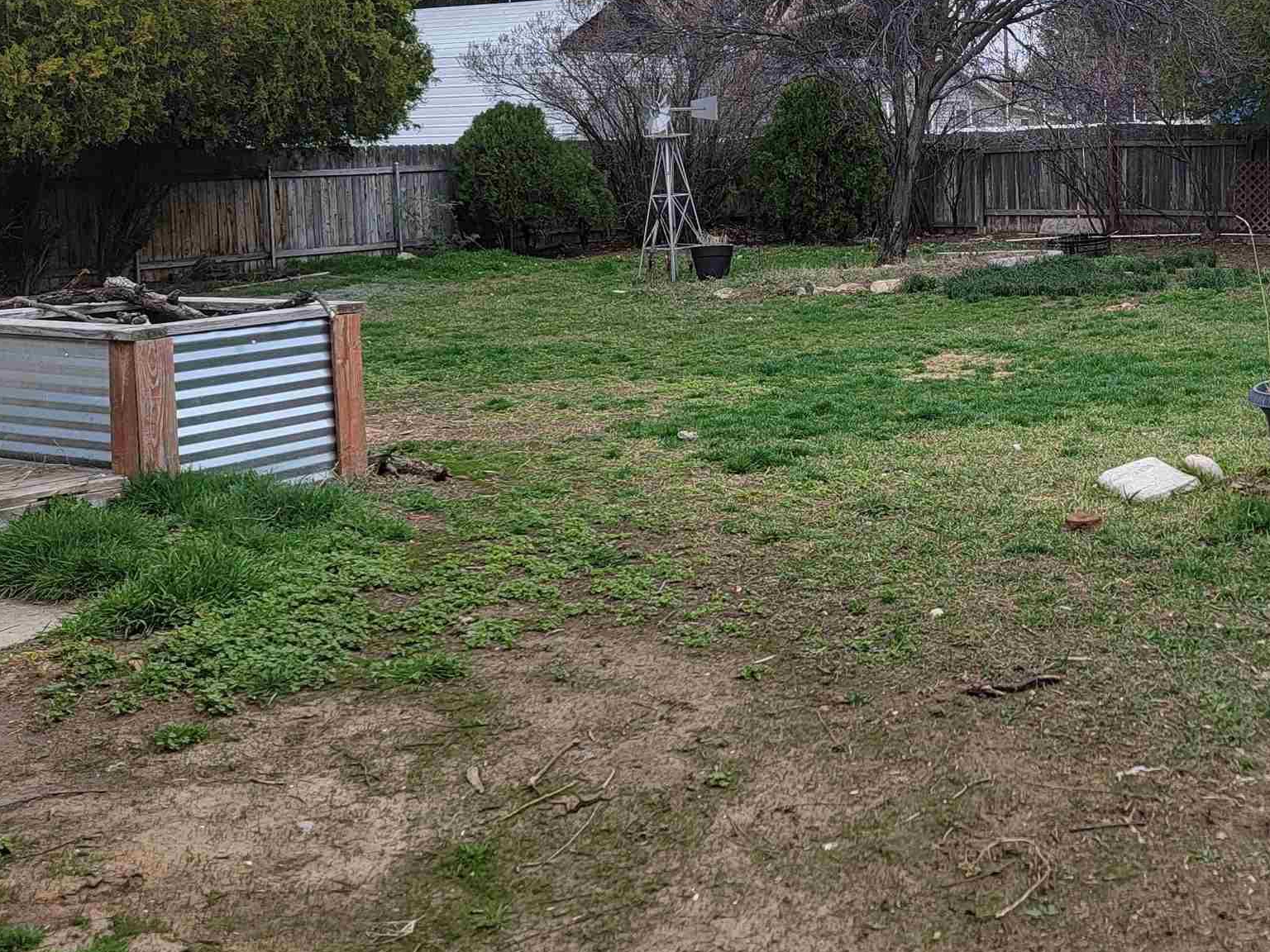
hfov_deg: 38.0
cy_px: 216
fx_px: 1761
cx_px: 1041
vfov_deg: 29.7
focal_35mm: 48
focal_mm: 6.7
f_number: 1.8
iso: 16
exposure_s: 1/696
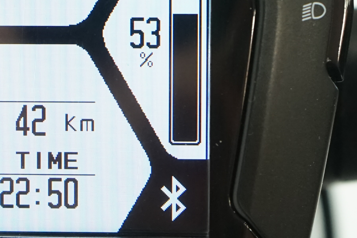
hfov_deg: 11.1
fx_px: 1825
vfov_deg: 7.4
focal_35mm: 184
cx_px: 48
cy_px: 18
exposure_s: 1/200
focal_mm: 55
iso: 1600
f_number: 5.6
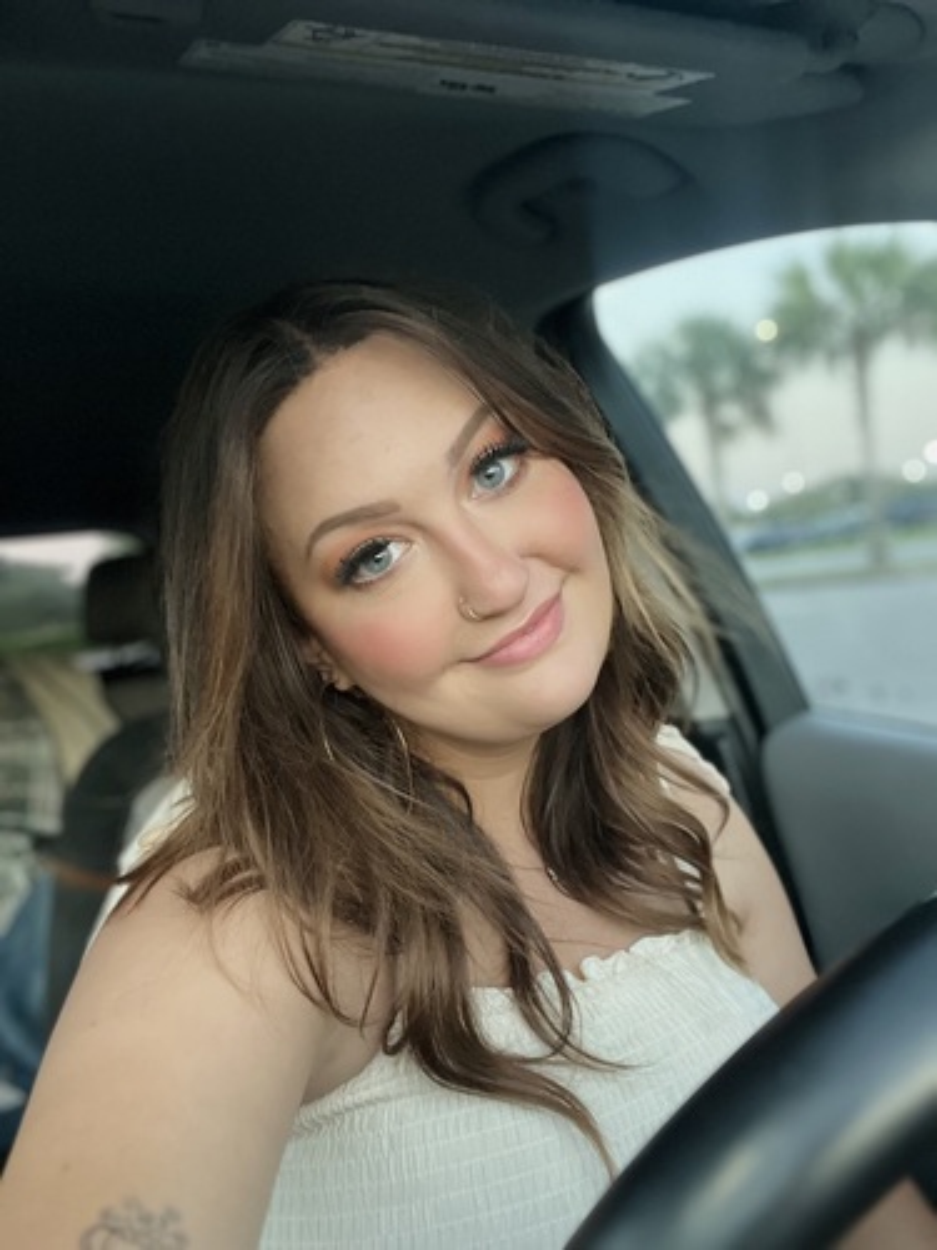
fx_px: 1083
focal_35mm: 30
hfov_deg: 46.8
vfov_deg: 60.0
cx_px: 468
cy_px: 625
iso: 250
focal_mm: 2.71
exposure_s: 1/60
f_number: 2.2
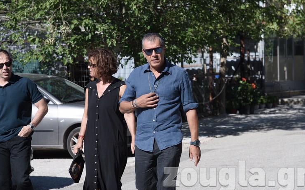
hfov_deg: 16.4
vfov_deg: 10.3
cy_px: 90
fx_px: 1056
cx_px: 155
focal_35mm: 127
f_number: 5.6
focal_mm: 120
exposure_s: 1/320
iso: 100
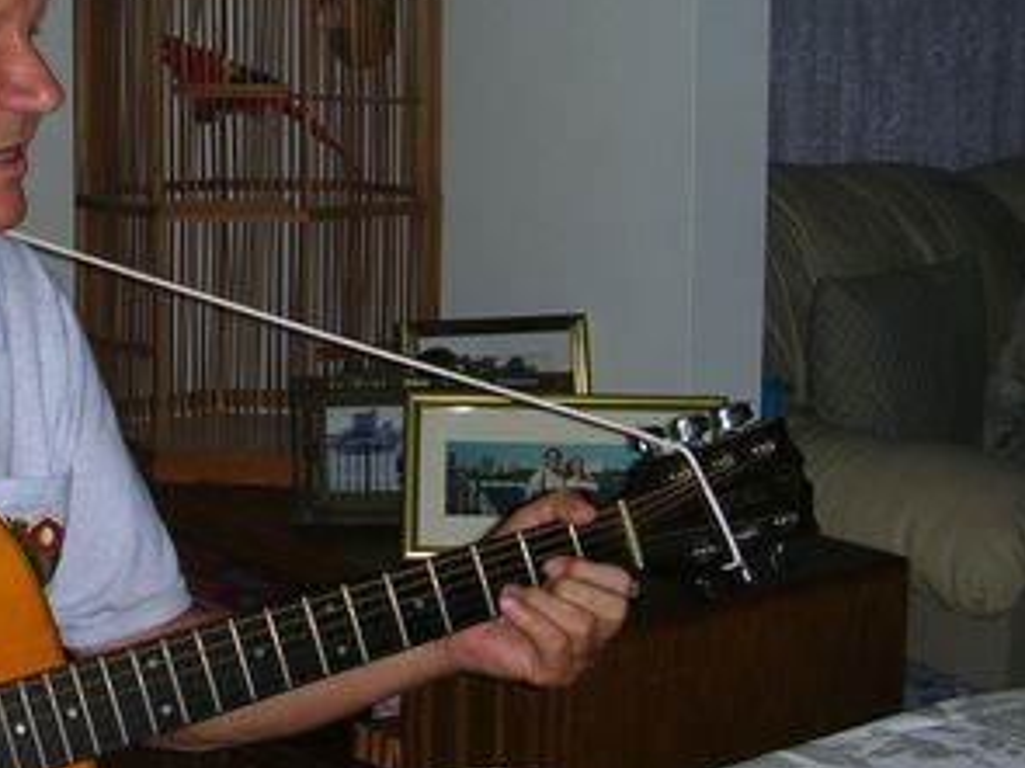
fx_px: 2249
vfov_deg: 19.2
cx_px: 177
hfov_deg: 25.2
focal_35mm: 76
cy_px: 195
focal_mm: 5.8
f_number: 3
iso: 50
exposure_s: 1/60.1
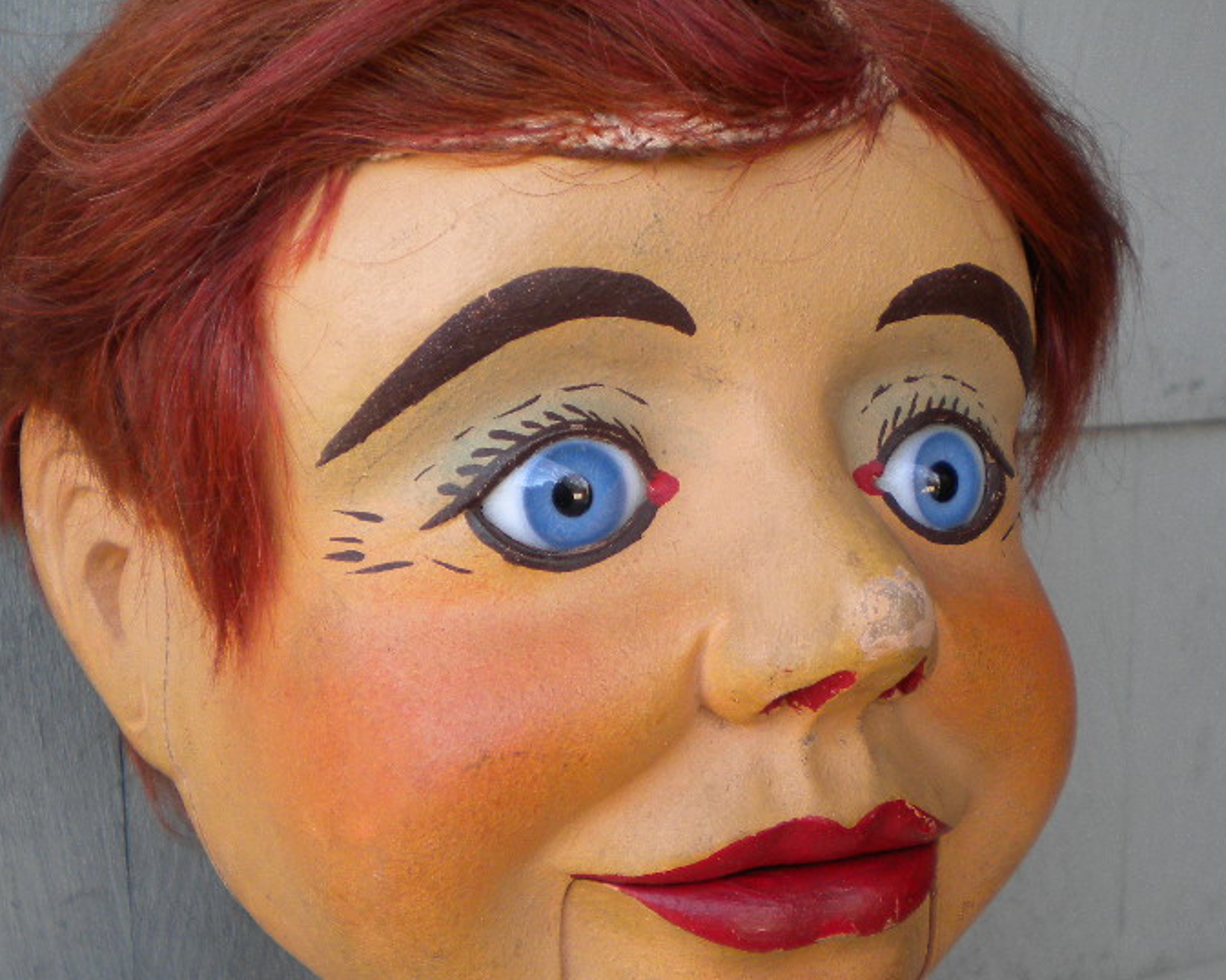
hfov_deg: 36.0
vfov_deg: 29.1
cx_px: 636
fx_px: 1886
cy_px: 587
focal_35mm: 52
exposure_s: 1/57.2
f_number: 3.1
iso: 124
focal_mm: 6.3
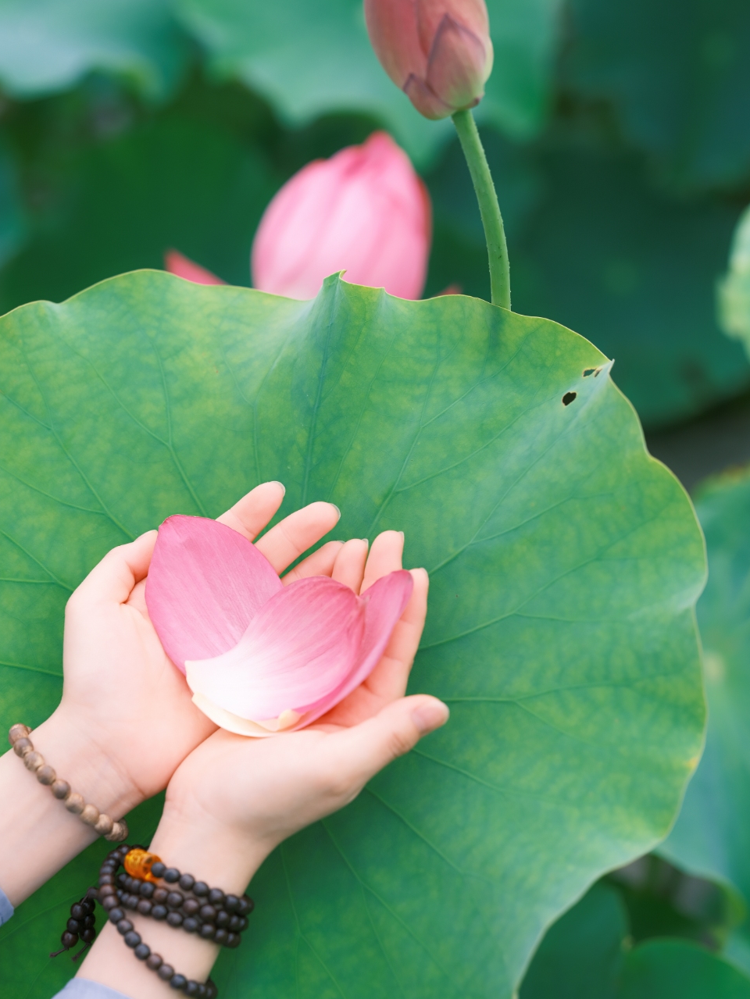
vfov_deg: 19.2
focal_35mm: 102
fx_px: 2945
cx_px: 337
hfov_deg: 14.5
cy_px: 440
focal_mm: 110
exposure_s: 1/220
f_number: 4
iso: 200
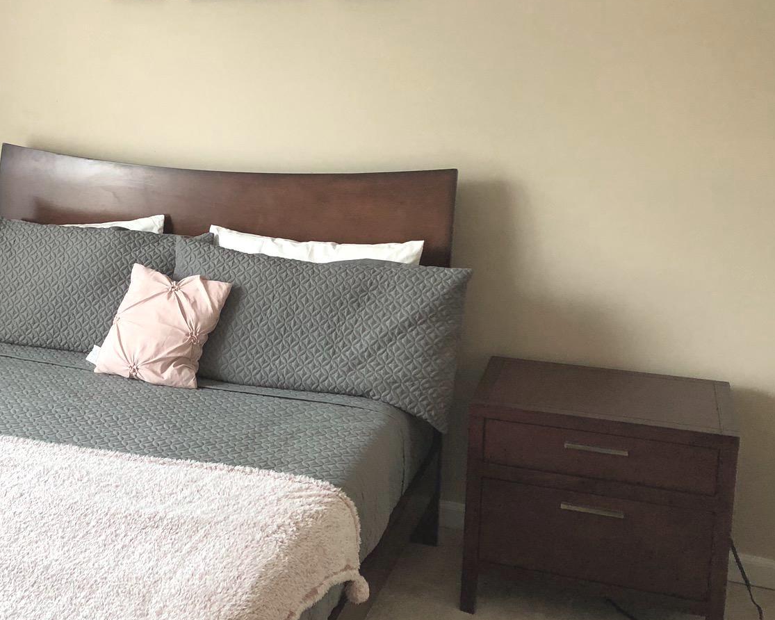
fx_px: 1193
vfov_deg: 29.0
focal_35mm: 52
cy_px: 236
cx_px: 122
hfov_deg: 34.5
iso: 25
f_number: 1.8
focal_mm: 3.99
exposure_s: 1/30
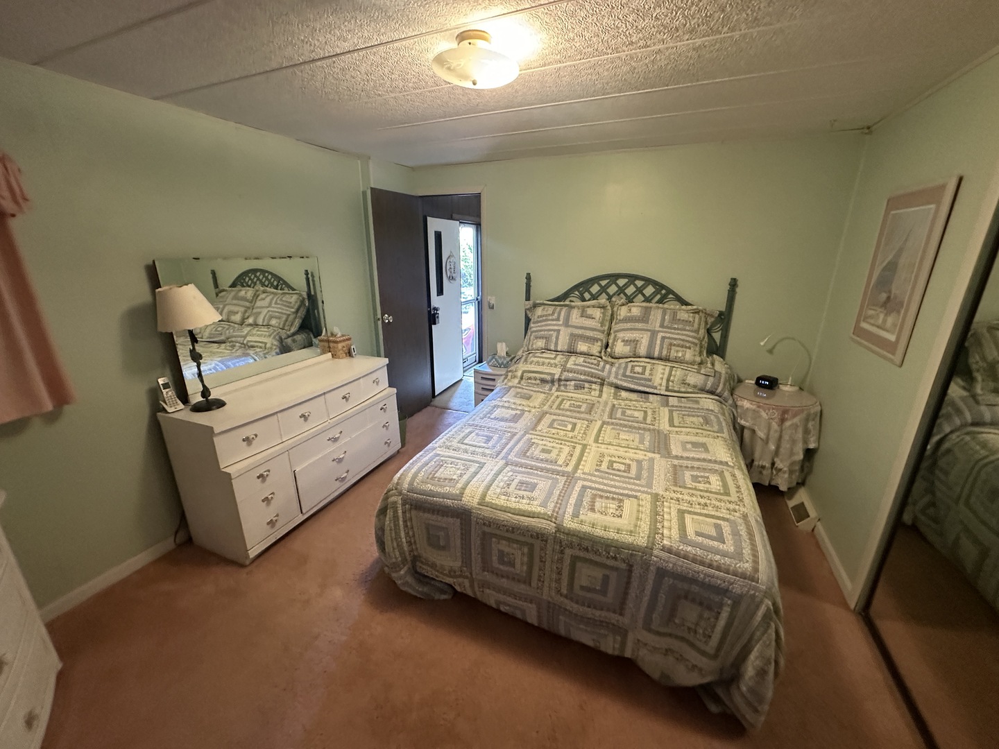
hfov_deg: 102.1
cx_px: 500
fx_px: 404
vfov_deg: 85.7
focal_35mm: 14
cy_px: 374
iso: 640
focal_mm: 2.22
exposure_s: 1/60
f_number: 2.2
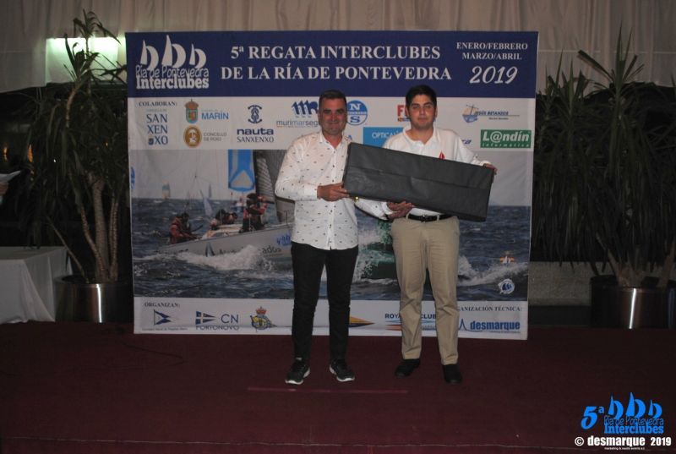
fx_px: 677
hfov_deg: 53.0
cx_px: 338
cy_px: 227
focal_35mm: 36
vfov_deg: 37.0
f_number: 4
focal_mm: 24
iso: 200
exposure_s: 1/60
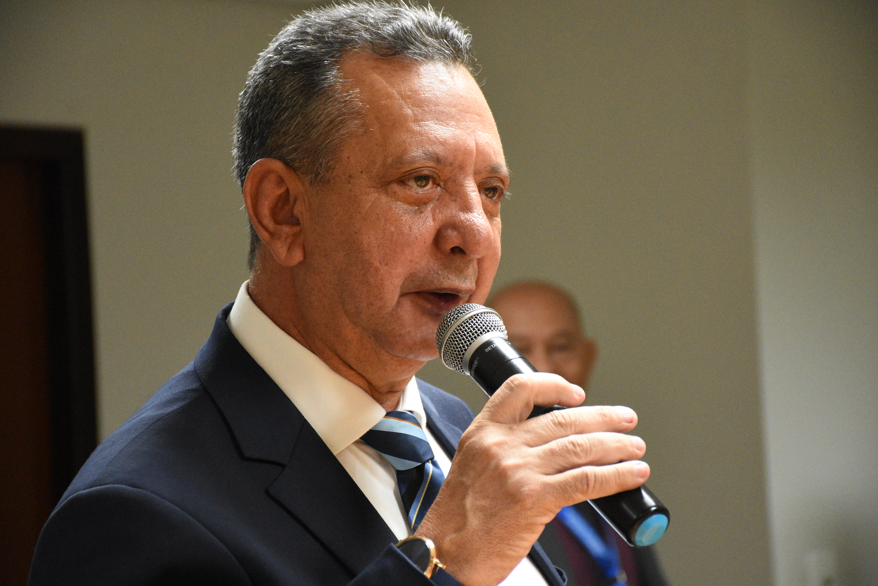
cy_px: 293
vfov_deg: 9.6
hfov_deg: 14.4
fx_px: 3476
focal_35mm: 142
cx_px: 439
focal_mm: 95
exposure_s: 1/80
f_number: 5.6
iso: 4000
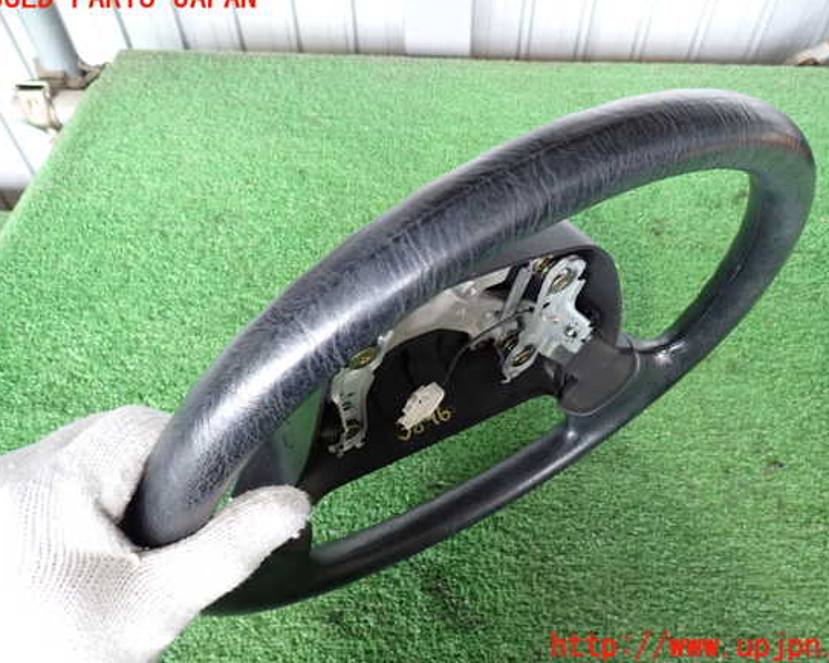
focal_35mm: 27
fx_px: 663
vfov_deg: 53.2
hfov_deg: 64.0
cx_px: 437
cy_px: 322
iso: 200
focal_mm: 4.5
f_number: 2
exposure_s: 1/30
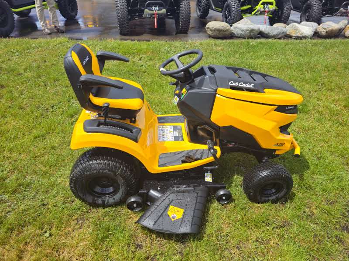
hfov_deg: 73.9
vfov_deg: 58.9
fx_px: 232
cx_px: 174
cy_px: 130
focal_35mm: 23
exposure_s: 1/603
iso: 10
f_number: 1.7
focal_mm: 6.3
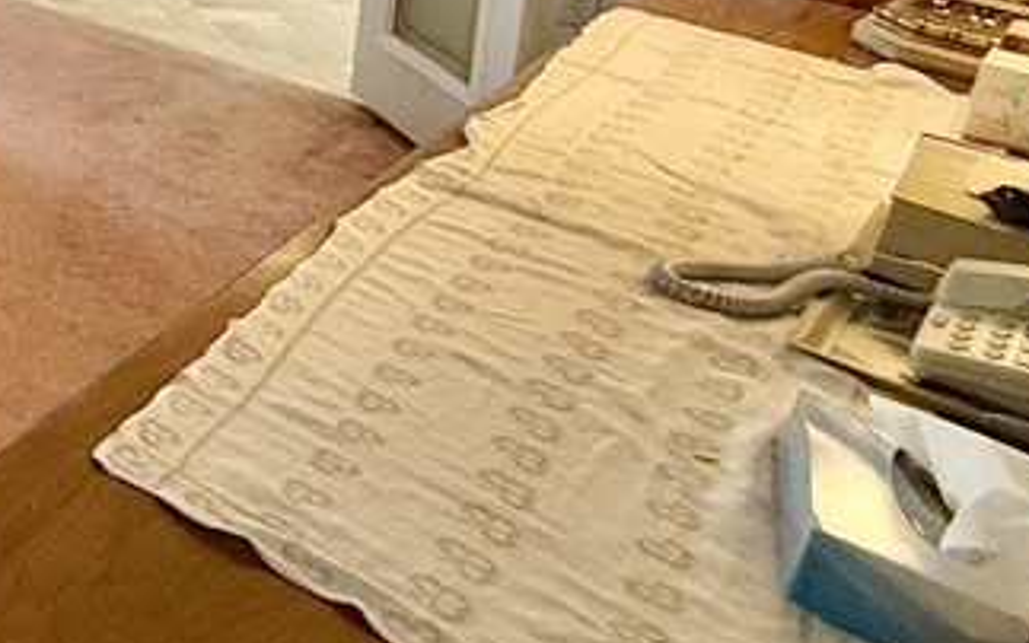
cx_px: -554
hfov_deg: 27.4
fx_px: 1318
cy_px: -255
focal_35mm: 47
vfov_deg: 23.3
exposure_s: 1/120
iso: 500
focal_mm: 2.22
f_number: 2.2
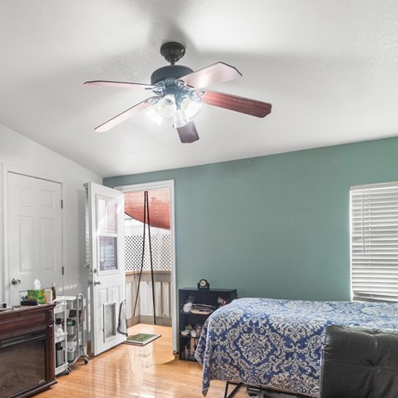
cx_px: 151
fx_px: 338
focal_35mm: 26
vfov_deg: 60.2
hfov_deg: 60.2
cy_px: 249
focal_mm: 10
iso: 320
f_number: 7.1
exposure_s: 1/5
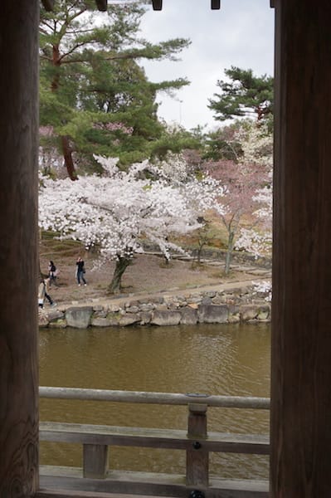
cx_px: 166
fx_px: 414
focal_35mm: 30
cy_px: 249
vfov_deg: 62.0
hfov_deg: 43.5
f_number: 7.1
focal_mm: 20
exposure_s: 1/100
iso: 100
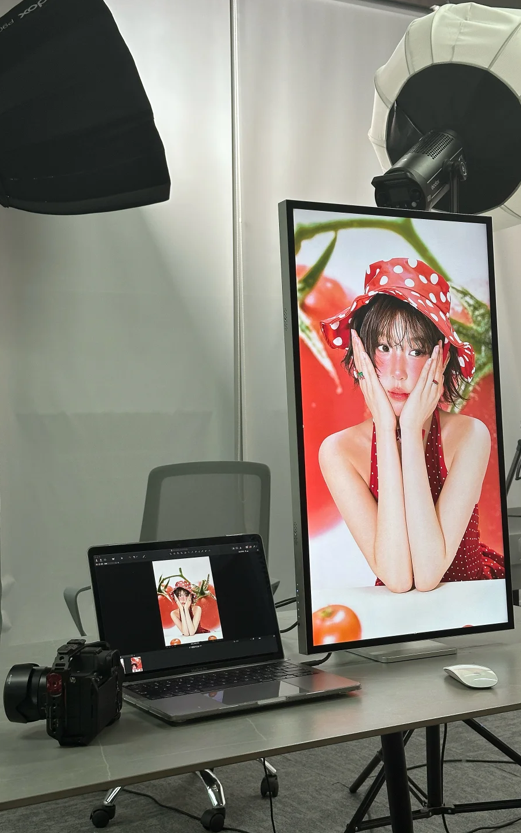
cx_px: 279
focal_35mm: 51
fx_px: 1159
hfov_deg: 25.3
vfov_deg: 39.6
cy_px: 416
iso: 64
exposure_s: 1/50
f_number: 1.78
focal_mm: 6.86
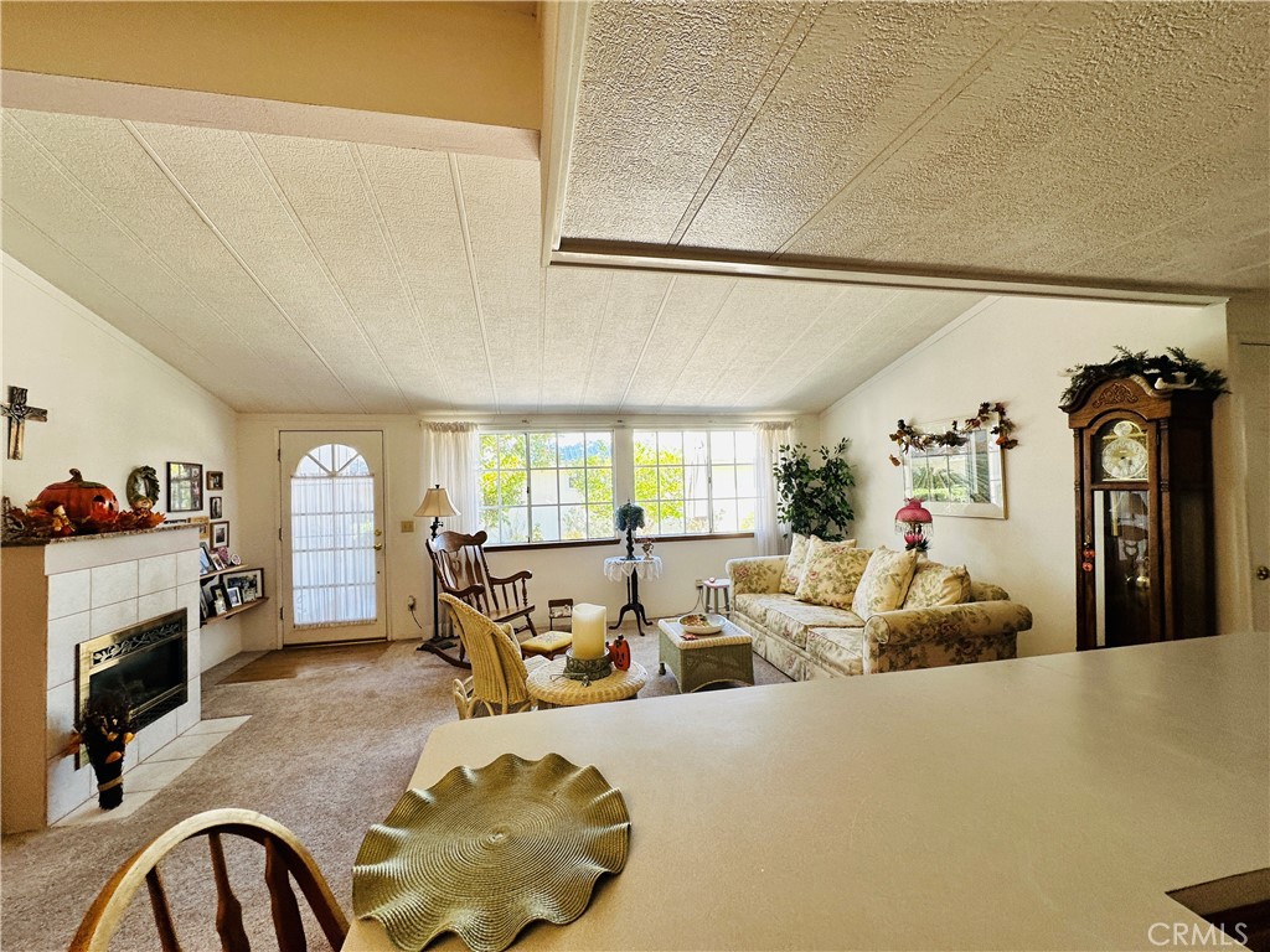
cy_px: 476
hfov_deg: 102.1
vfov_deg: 85.7
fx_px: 514
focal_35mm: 14
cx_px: 635
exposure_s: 1/99
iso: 64
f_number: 2.2
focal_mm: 2.22
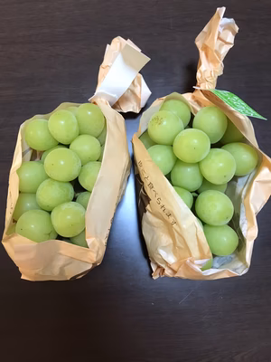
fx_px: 292
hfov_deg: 49.7
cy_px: 181
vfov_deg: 63.4
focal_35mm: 28
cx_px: 136
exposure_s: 1/15
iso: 40
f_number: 1.8
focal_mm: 3.99
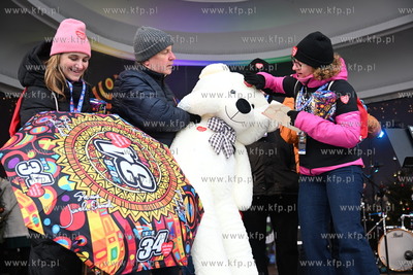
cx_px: 206
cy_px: 138
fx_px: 574
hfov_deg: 39.6
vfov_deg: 27.0
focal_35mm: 50
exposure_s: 1/320
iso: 640
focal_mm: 50
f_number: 4
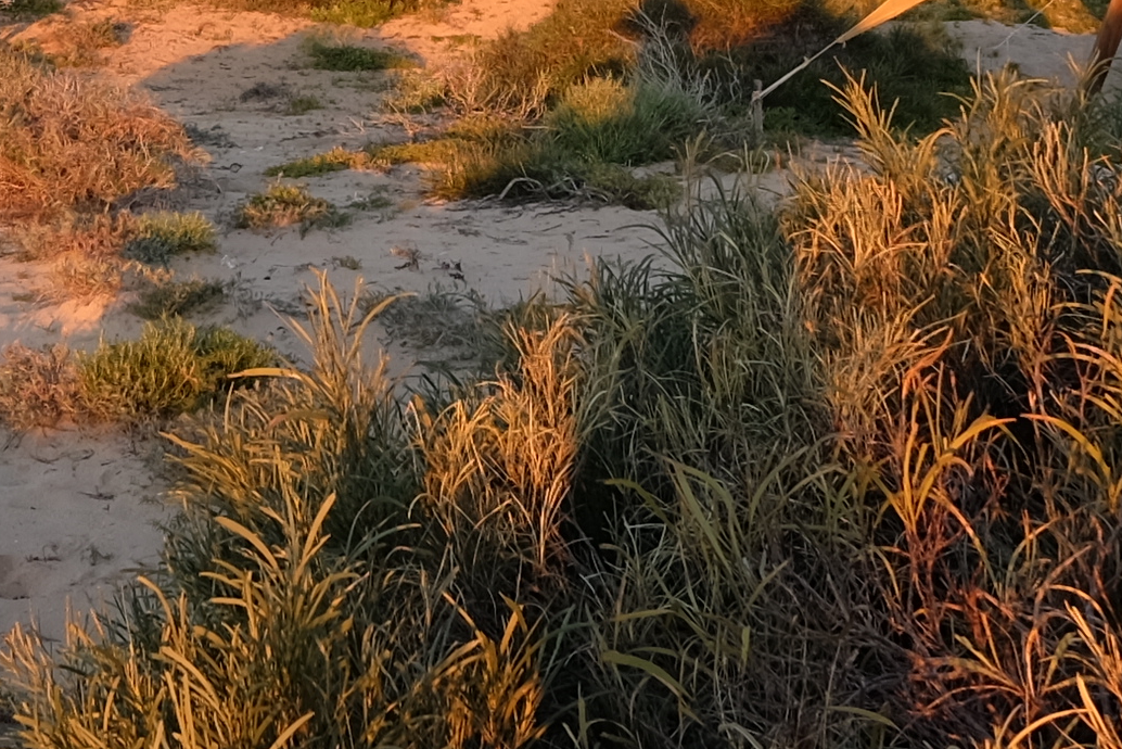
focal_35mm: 71
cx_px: 309
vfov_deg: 17.8
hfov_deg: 28.1
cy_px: -256
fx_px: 2213
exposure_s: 1/150
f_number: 4
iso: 200
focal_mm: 10
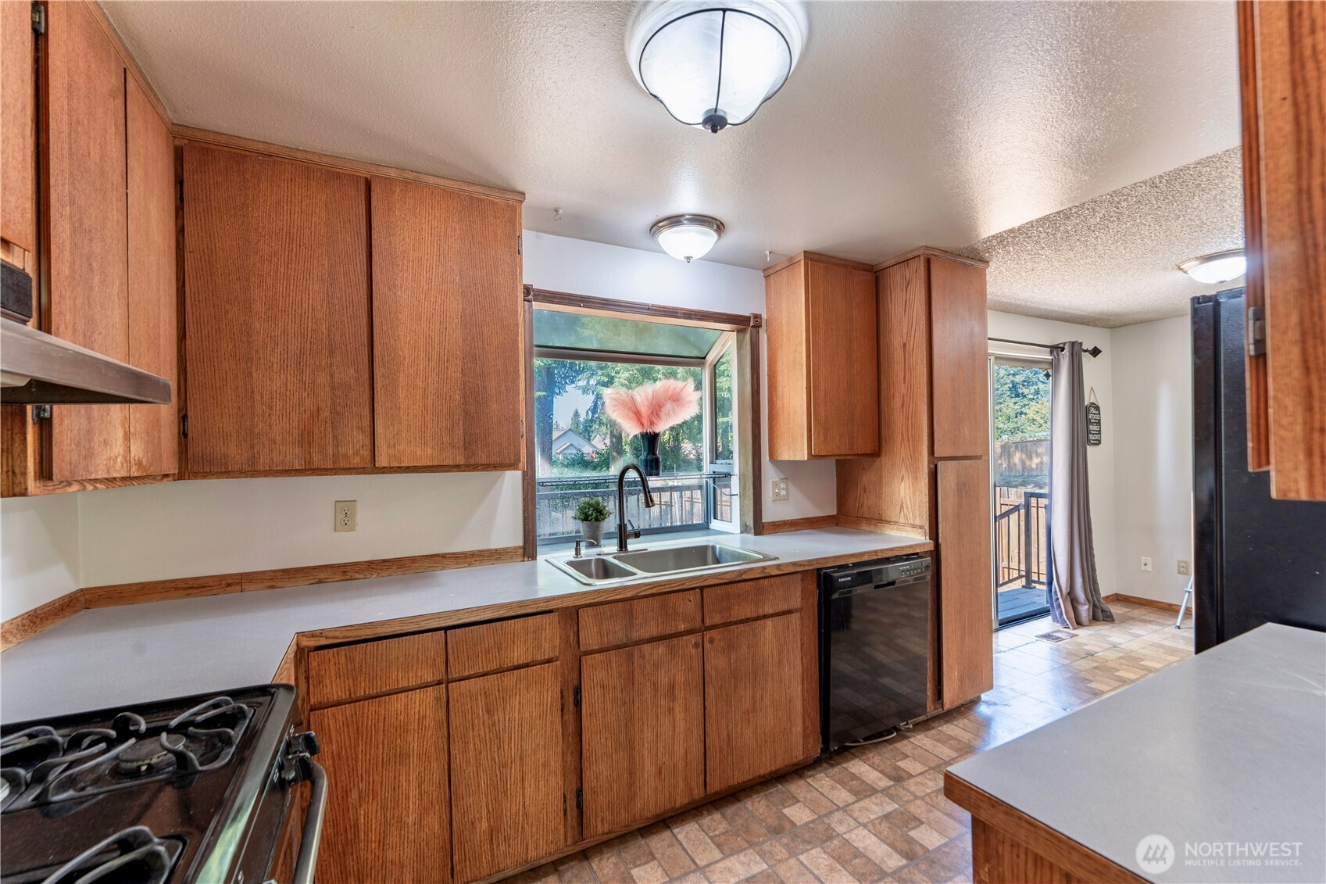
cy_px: 442
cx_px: 663
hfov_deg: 104.3
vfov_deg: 81.2
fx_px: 516
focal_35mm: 14
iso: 100
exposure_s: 1/20
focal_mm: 14
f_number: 8
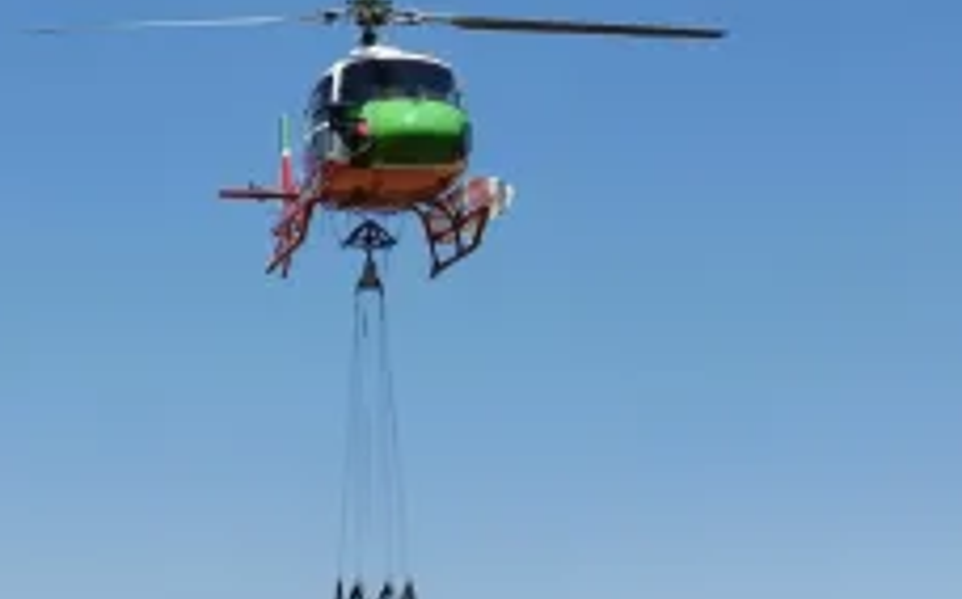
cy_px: 278
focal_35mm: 108
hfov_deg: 19.2
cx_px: 266
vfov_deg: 12.1
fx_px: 2829
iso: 50
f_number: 1.8
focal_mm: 5.58
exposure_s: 1/4831
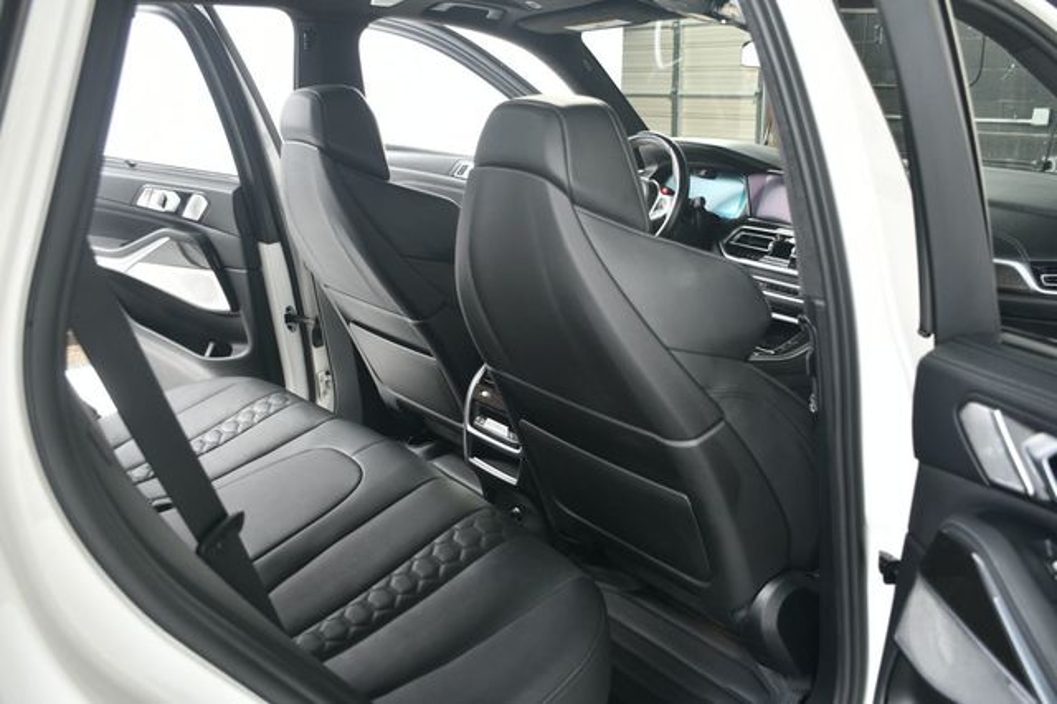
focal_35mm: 33
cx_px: 528
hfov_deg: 57.2
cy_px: 352
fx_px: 968
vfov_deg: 39.9
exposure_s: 1/160
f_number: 3.5
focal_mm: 22
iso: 100
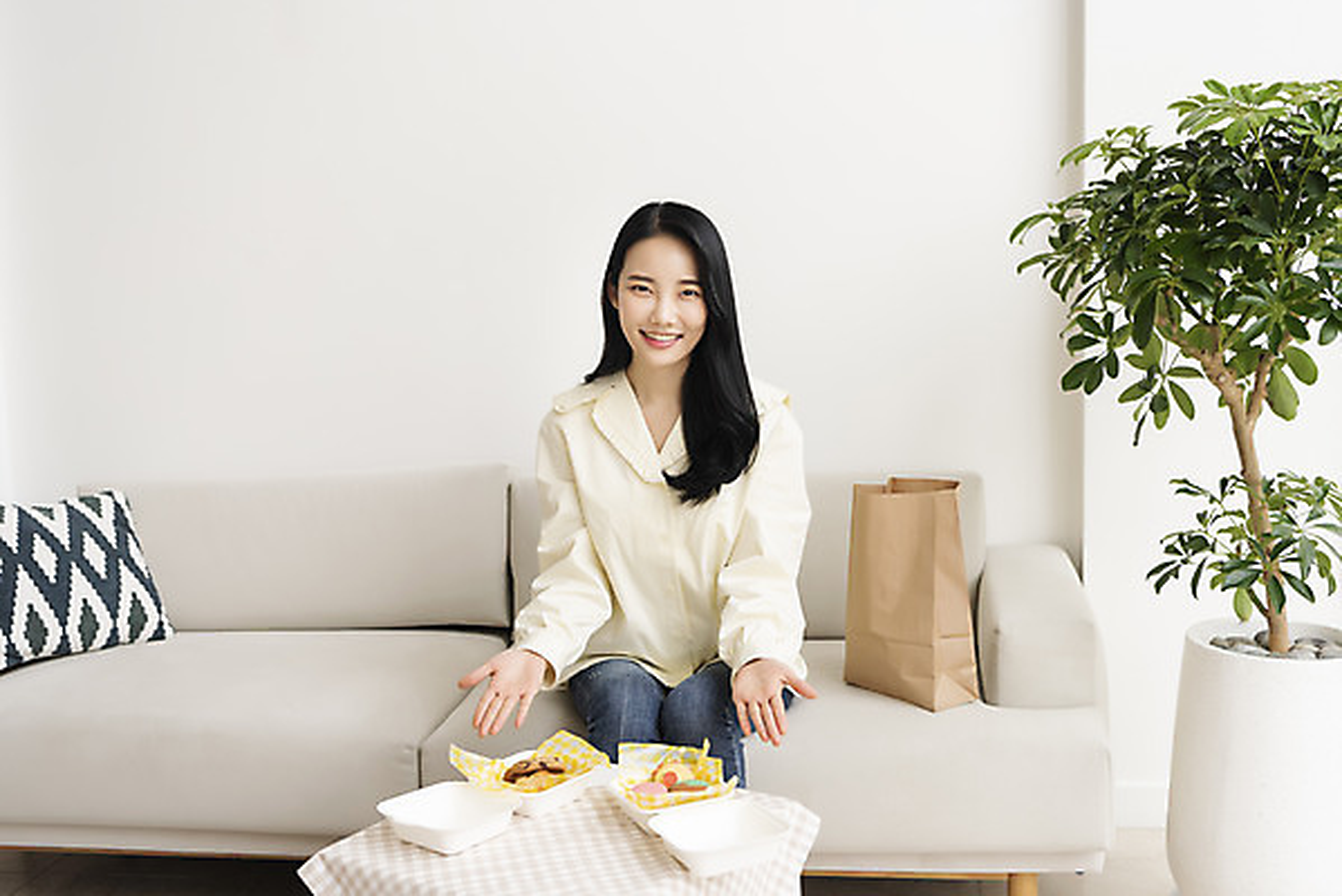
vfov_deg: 31.9
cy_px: 448
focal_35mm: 42
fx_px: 1566
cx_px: 671
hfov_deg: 46.4
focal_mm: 42
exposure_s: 1/200
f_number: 3.5
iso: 200
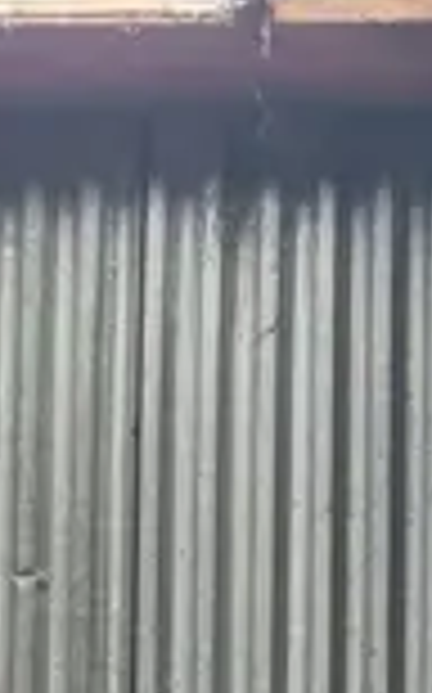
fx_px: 3322
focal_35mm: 176
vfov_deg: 9.6
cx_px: 1206
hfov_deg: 6.8
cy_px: 2007
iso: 160
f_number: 1.8
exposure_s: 1/120
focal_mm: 7
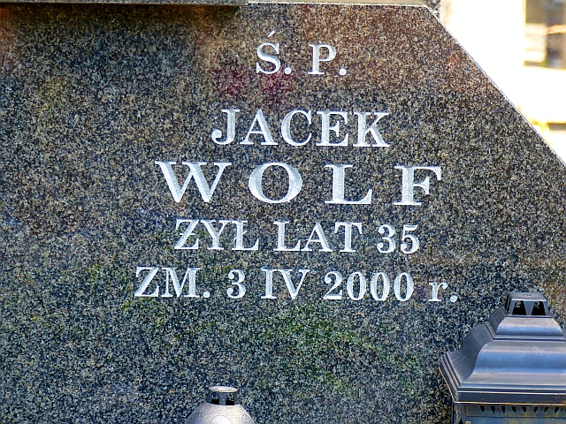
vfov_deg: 6.4
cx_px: 283
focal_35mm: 232
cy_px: 212
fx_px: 3793
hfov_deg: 8.5
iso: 100
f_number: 2.8
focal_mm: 41.8
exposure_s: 1/100
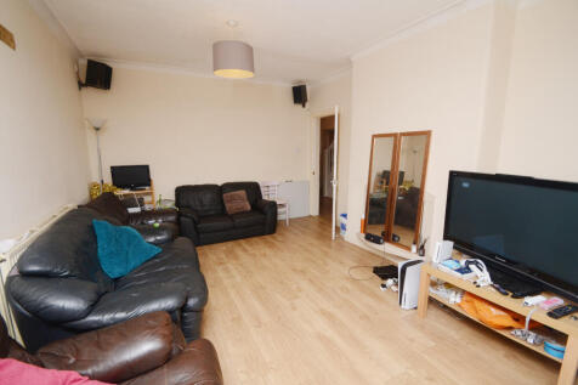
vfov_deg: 77.3
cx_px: 289
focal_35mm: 15
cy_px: 192
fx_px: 241
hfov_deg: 100.4
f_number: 4.5
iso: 400
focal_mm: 10
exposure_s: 1/160
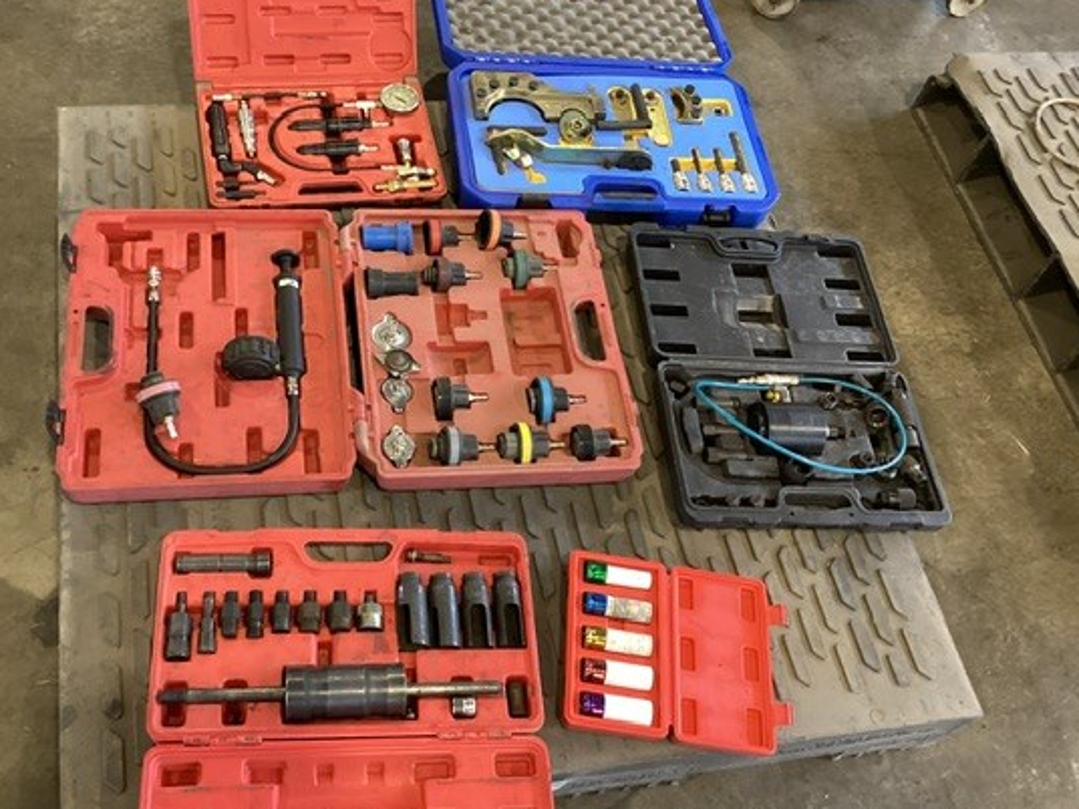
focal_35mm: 37
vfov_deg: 38.7
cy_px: 404
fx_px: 1153
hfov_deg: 49.9
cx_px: 445
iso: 320
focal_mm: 3.3
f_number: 2.4
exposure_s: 1/33
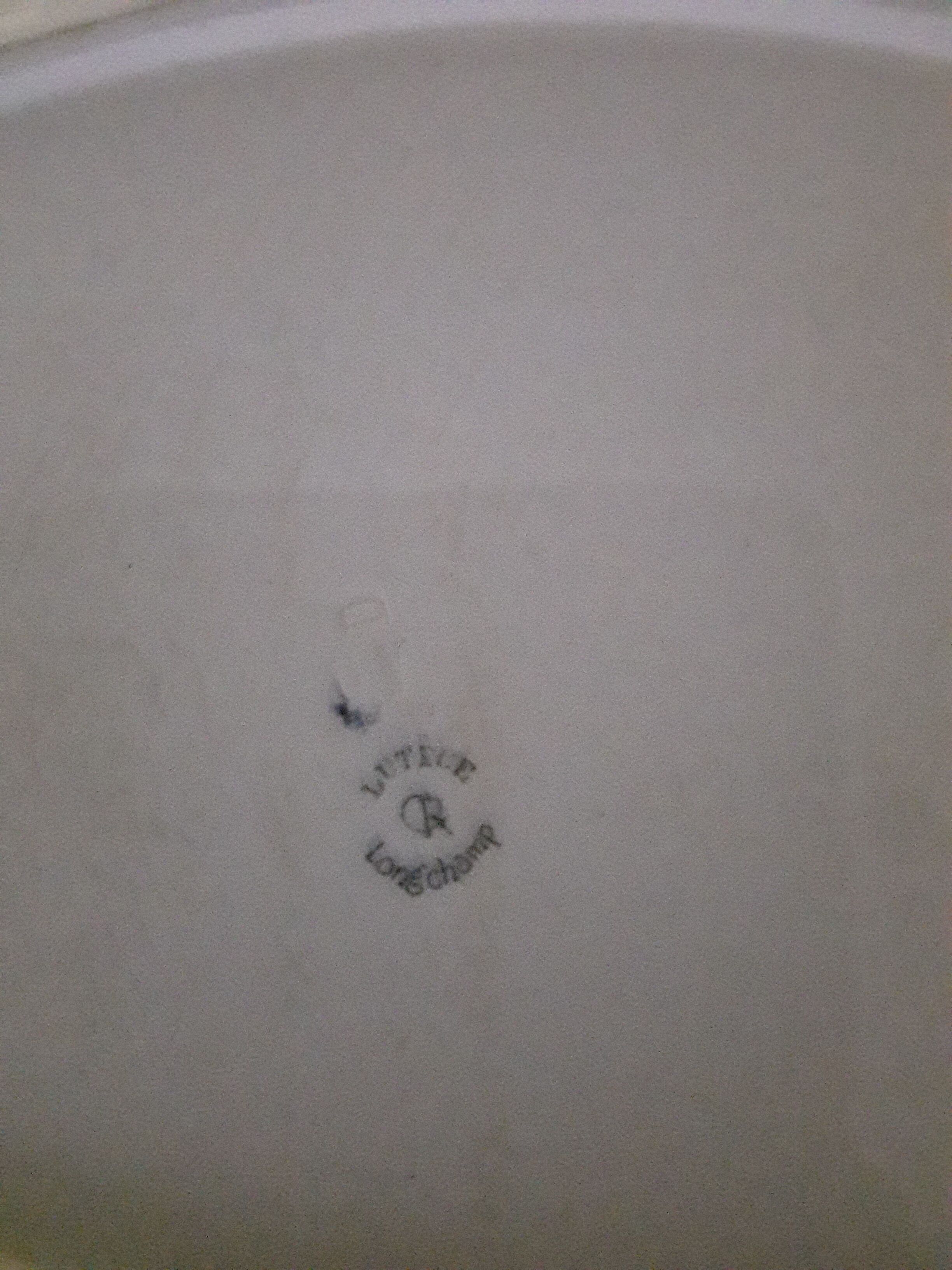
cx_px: 476
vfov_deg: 65.3
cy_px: 635
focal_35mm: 27
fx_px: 990
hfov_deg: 51.4
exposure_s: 1/17
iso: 2000
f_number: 1.9
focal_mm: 2.91
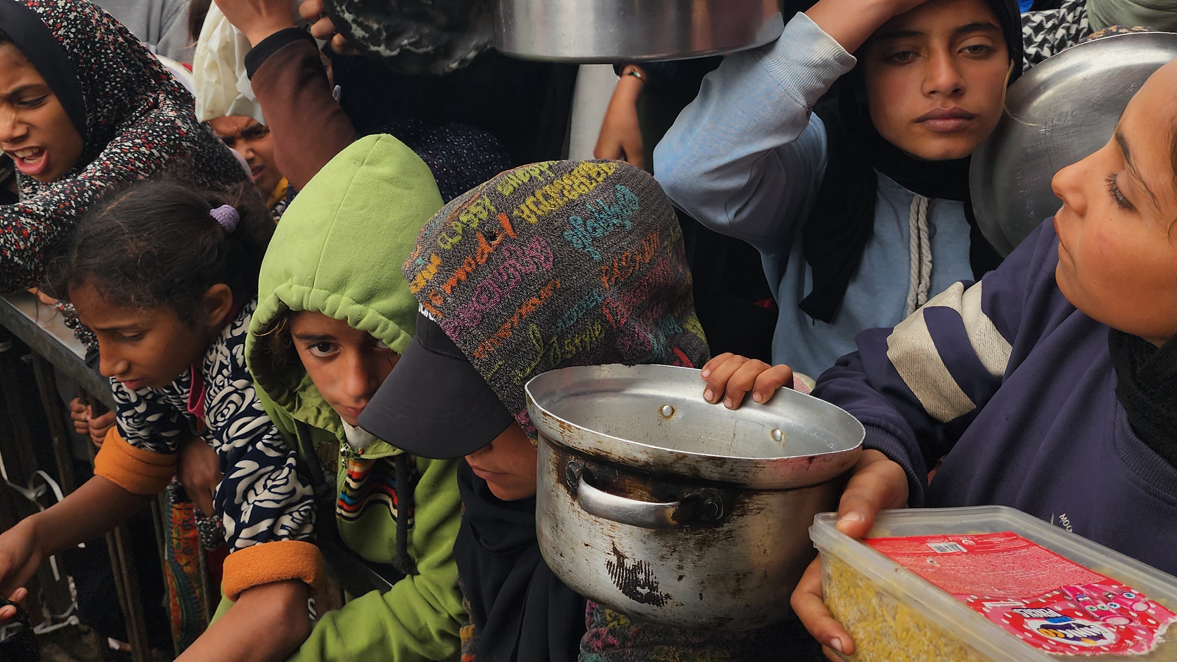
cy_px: 186
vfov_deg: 33.2
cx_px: 486
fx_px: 1092
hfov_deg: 56.3
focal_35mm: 35
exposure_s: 1/180
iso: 20
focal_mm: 6.4
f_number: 1.8
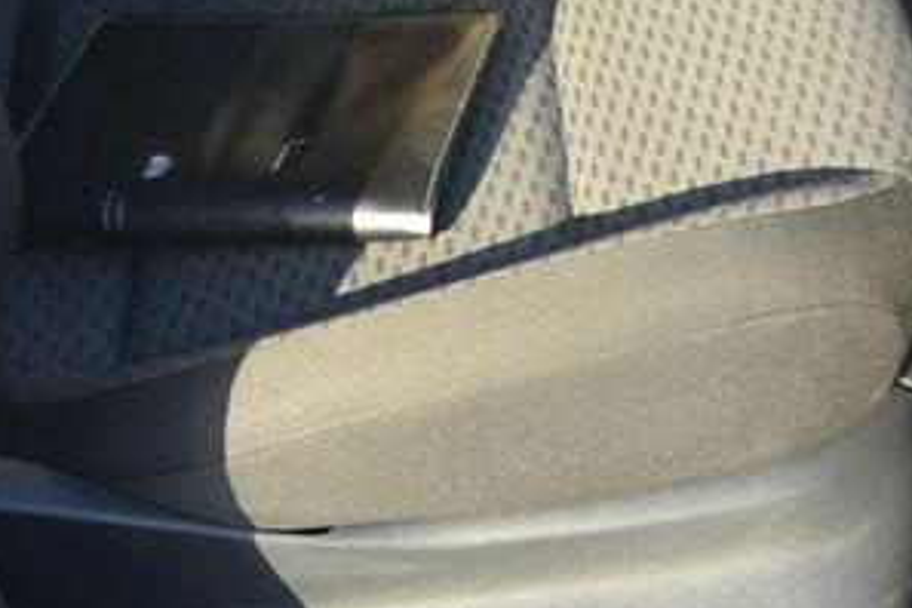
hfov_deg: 21.7
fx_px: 2356
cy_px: -146
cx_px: 722
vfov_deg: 14.2
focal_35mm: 93
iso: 160
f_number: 3.5
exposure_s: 1/160
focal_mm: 10
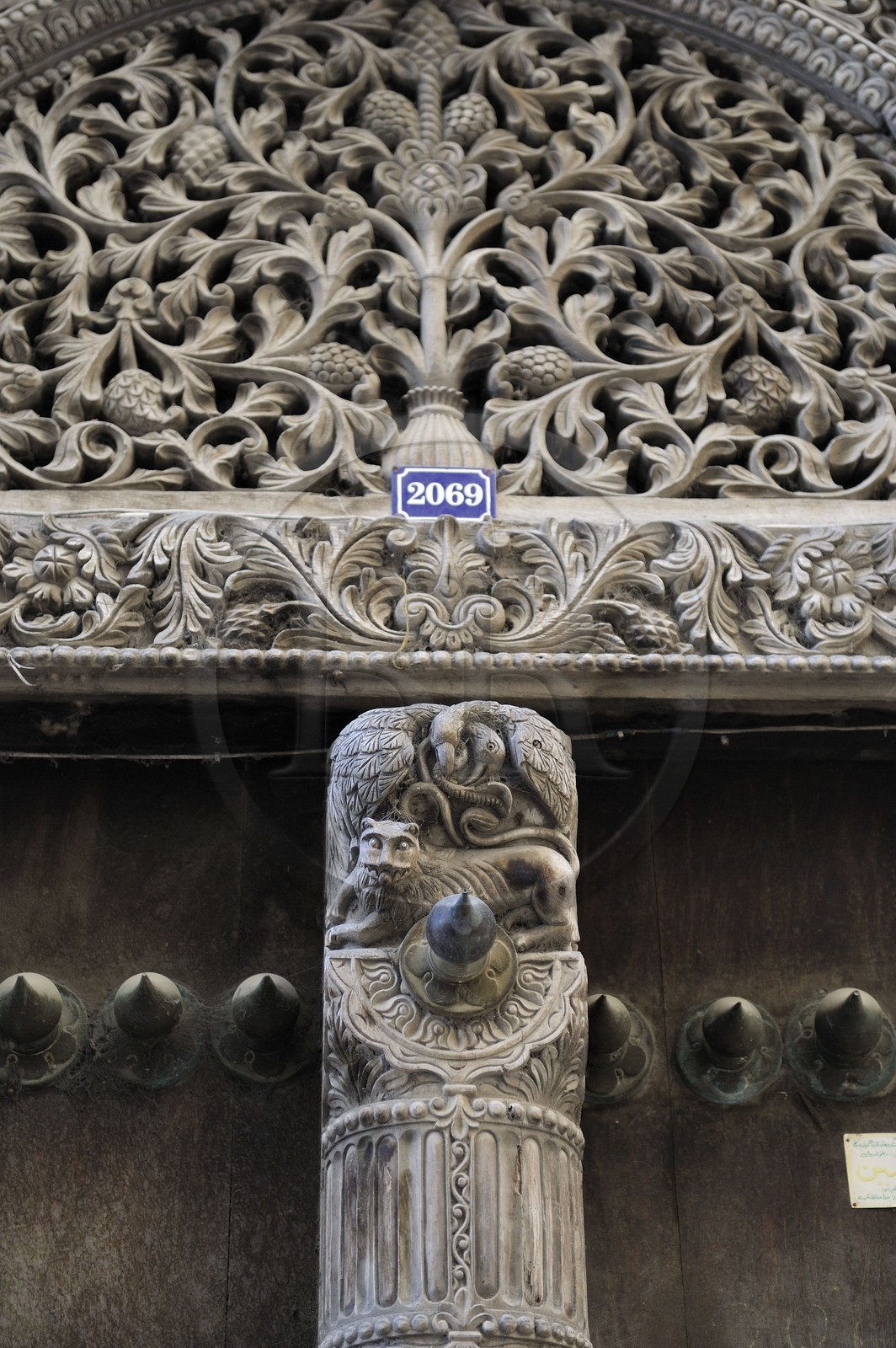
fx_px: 2618
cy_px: 674
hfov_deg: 19.4
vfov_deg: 28.9
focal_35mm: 70
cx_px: 448
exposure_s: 1/100
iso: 400
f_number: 2.8
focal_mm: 70
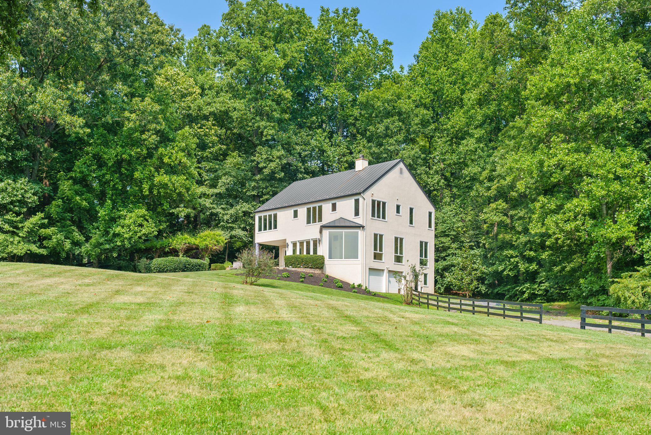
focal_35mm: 38
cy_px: 218
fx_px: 687
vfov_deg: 35.1
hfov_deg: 50.7
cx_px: 326
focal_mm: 38
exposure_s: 1/640
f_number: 8
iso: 400
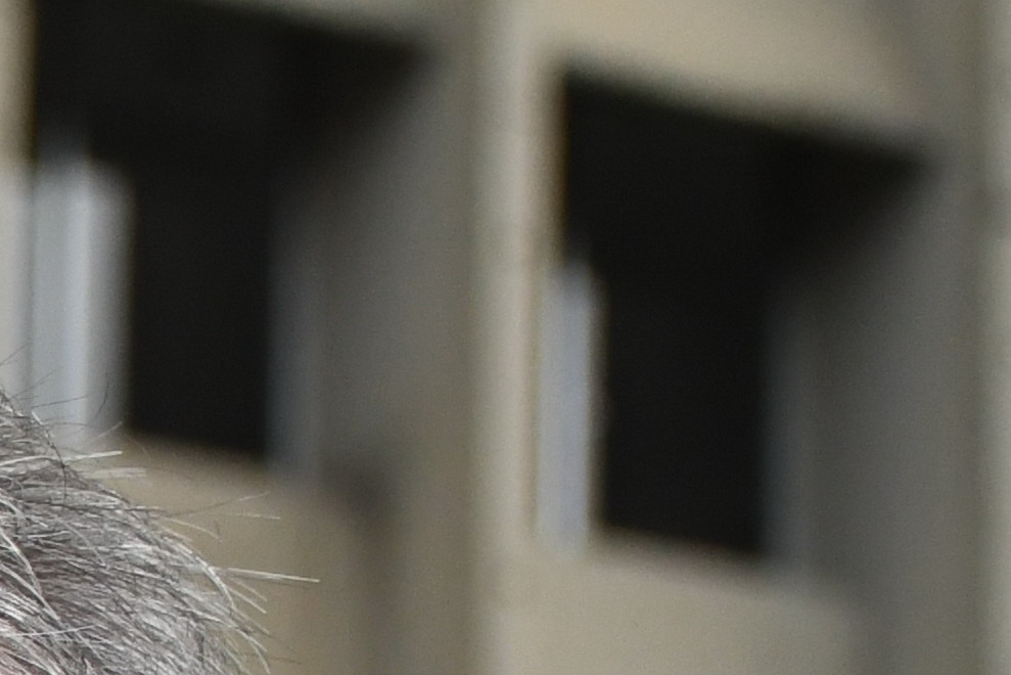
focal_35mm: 287
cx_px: -891
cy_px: 1466
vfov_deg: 4.7
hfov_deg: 7.0
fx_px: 8062
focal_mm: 34
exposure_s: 1/1600
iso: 1000
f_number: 4.2
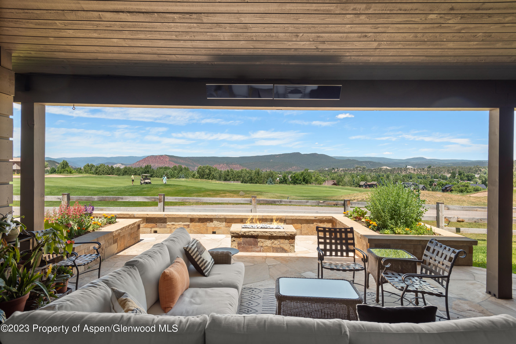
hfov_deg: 84.0
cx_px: 258
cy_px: 172
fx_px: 287
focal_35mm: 20
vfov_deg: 62.0
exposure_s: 1/60
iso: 100
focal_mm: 20
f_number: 7.1
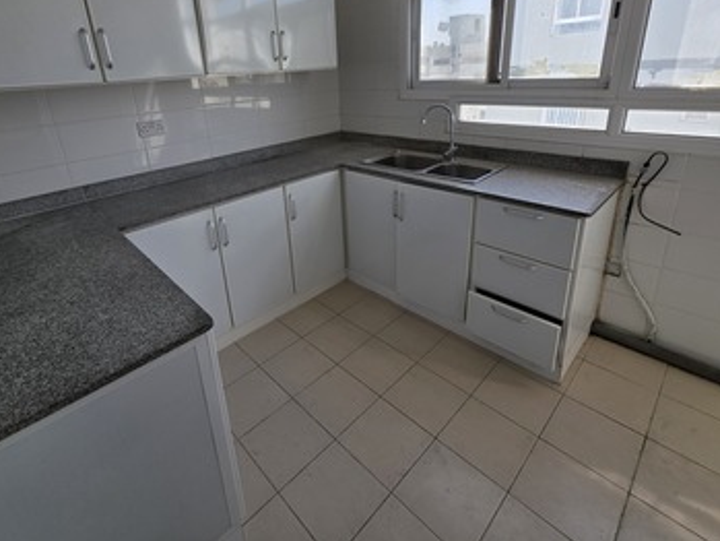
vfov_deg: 73.1
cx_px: 327
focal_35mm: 17
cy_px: 193
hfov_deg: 90.8
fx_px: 354
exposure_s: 1/100
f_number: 1.9
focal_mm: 2.2
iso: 32
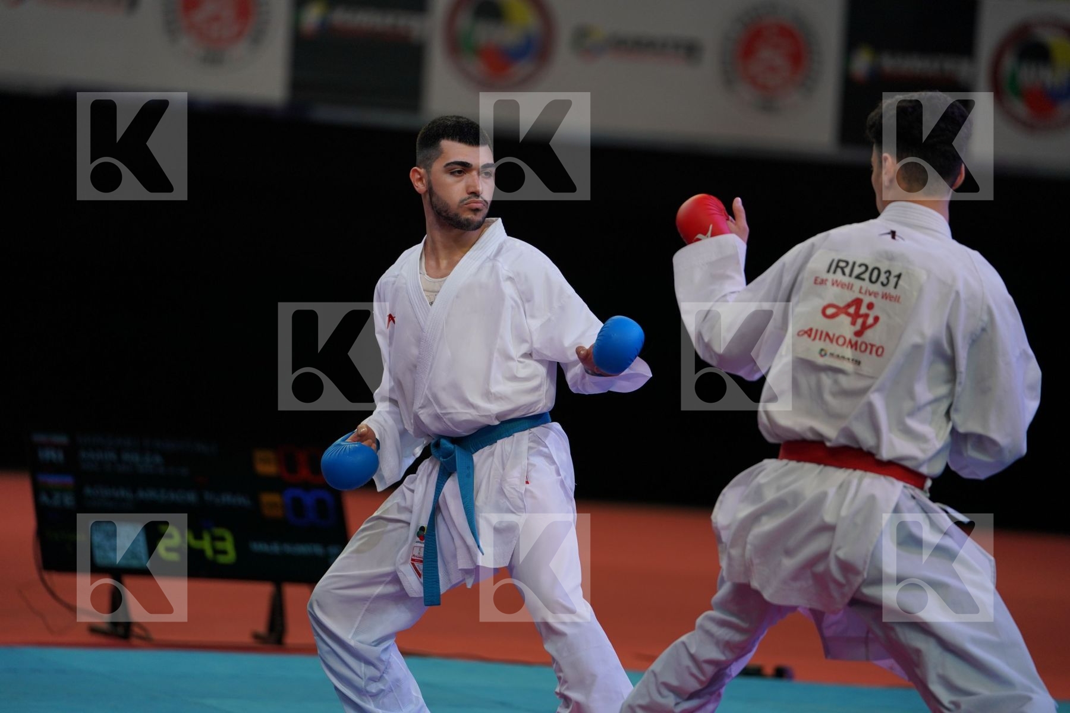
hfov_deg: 10.3
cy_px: 356
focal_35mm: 200
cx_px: 535
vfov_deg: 6.9
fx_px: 5944
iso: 640
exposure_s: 1/1000
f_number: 2.8
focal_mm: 200
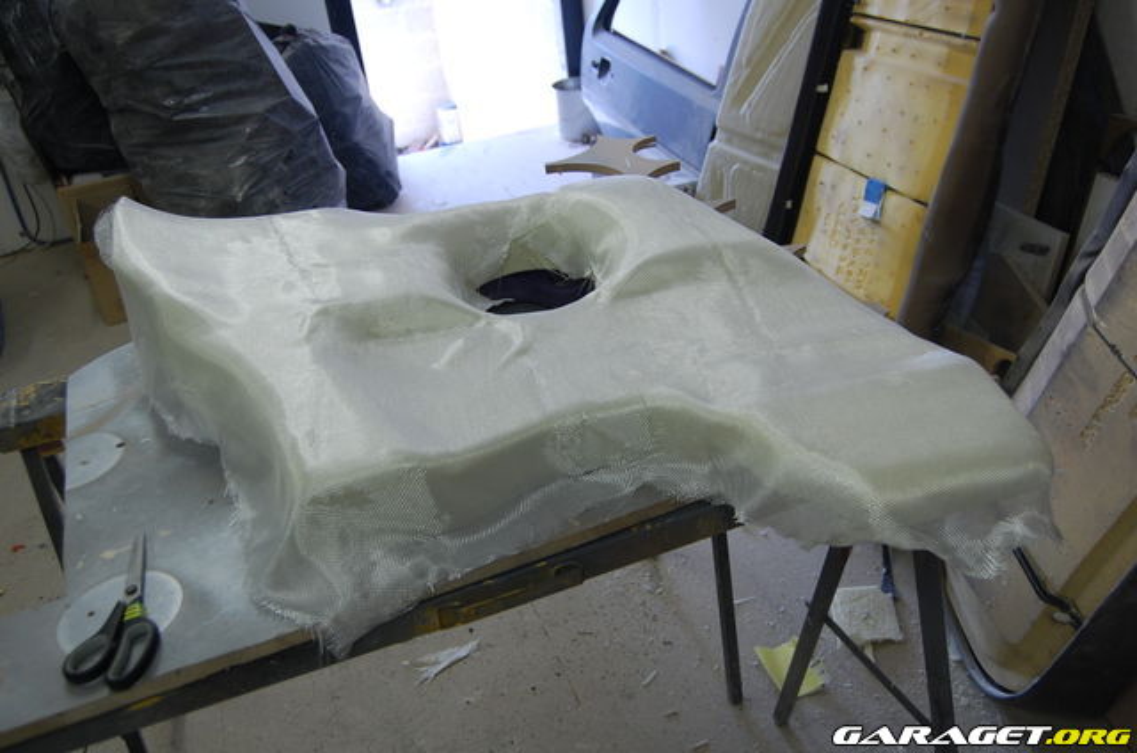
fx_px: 1040
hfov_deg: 57.3
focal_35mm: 33
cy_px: 376
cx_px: 568
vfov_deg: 39.8
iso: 560
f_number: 3.8
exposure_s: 1/30
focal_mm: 22
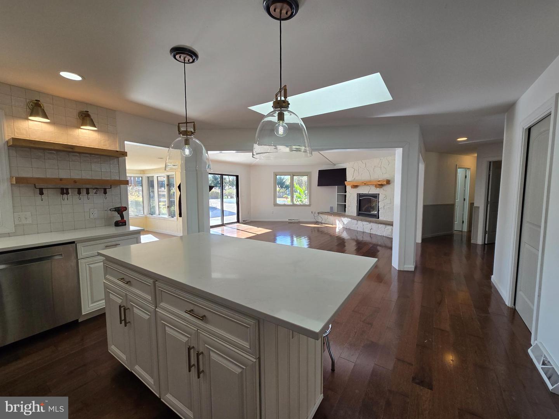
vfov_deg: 89.9
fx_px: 210
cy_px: 210
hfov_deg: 106.2
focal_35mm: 13
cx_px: 280
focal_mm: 2.2
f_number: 2.2
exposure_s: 1/132
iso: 50
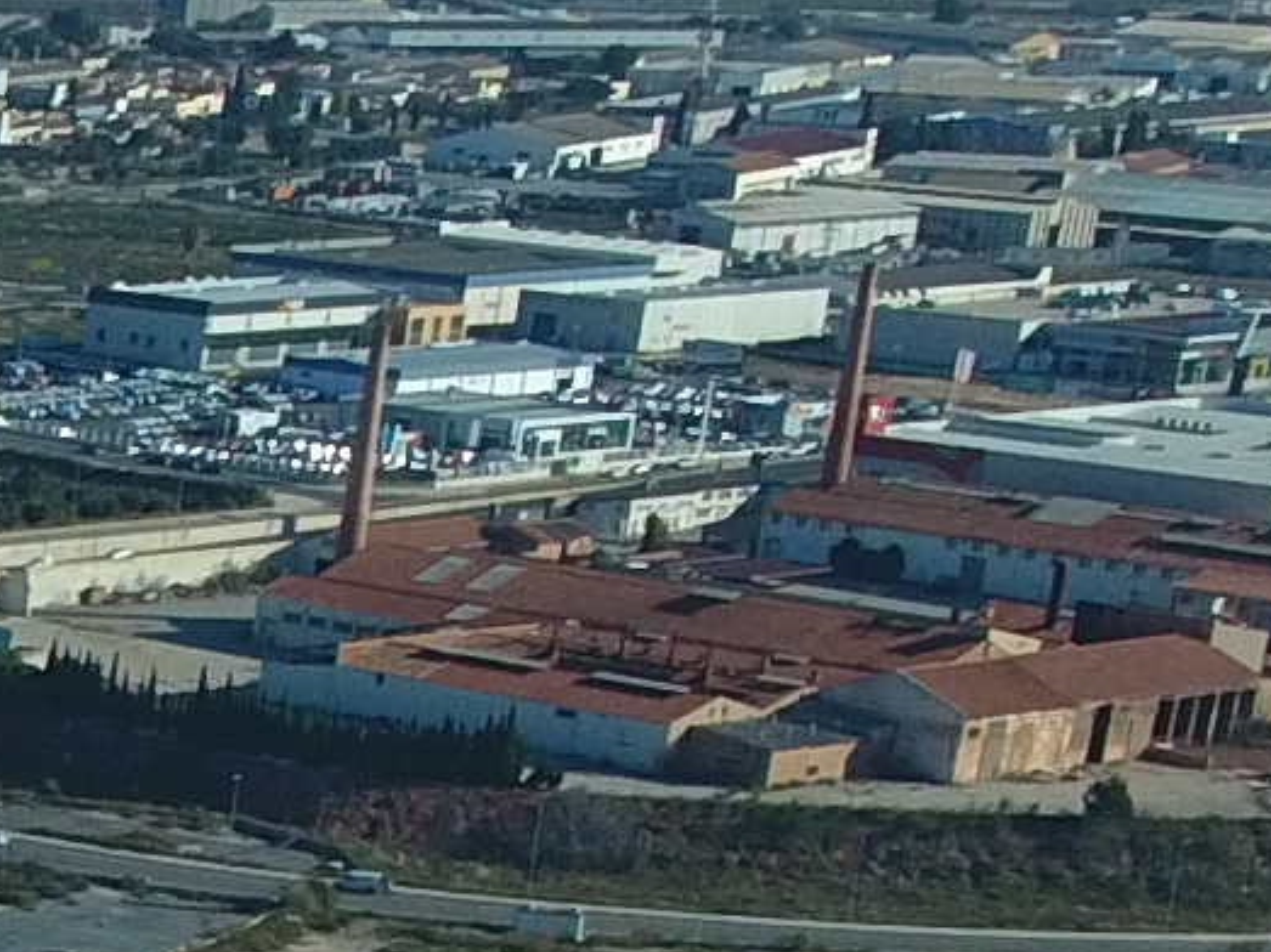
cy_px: 1831
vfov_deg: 9.2
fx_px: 5616
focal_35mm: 153
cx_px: -1961
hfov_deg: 10.7
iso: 100
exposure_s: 1/1239
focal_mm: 3.61
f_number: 2.8
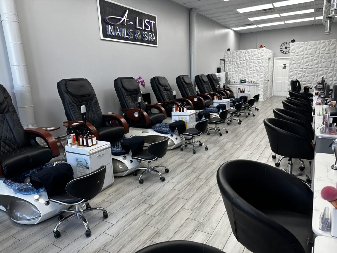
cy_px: 126
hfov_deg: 71.6
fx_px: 234
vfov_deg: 56.8
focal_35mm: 24
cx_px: 168
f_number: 1.78
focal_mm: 6.86
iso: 80
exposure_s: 1/120
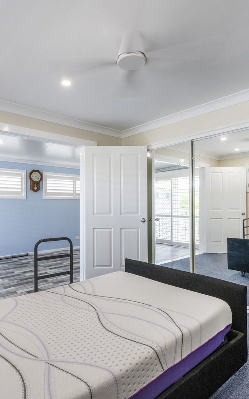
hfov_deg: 54.8
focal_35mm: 22
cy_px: 199
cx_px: 105
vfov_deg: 79.6
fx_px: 239
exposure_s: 1/25
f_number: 9
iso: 200
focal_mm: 14
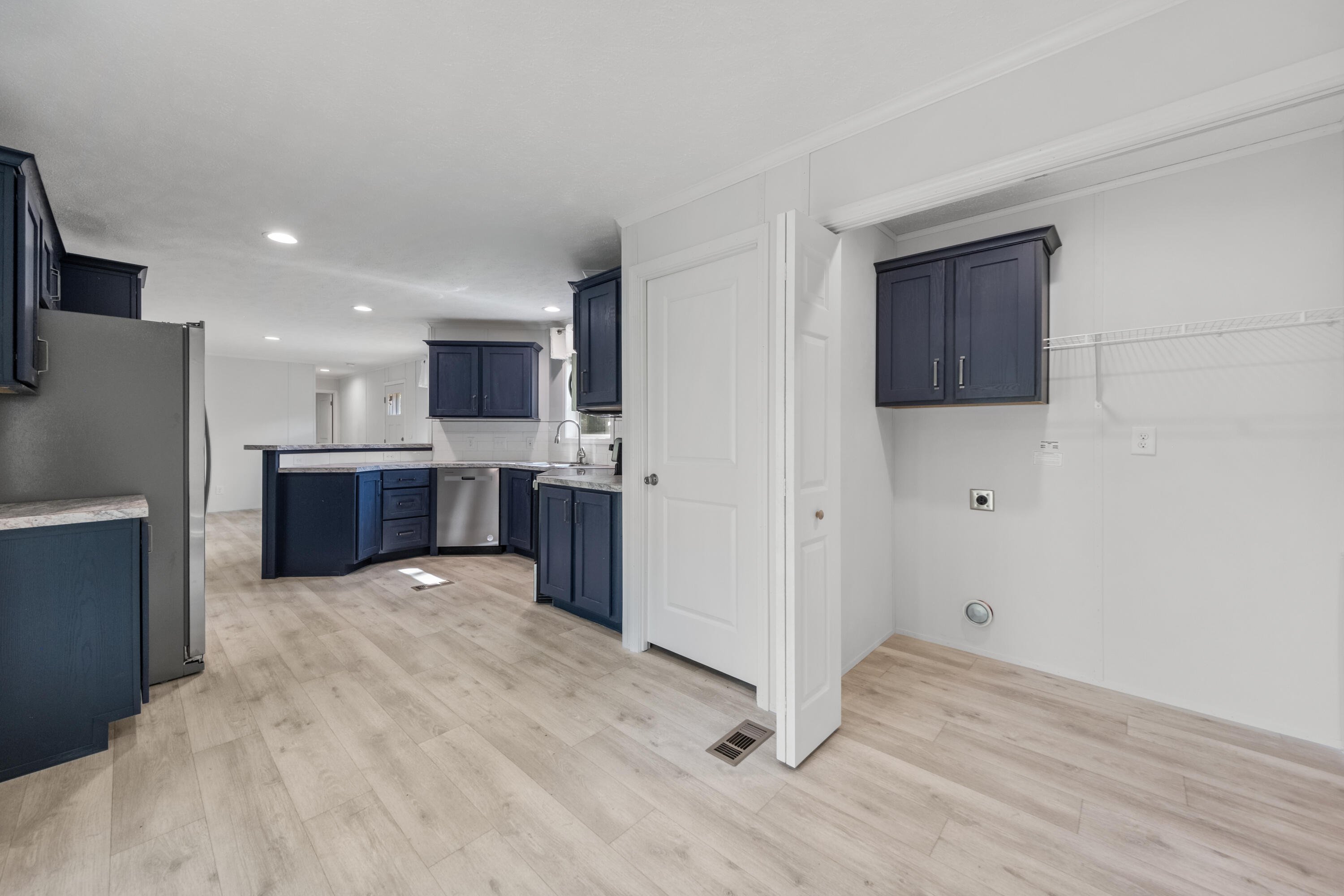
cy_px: 448
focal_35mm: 13
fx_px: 485
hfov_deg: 108.3
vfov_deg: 85.4
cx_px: 672
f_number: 8
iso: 500
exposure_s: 1/8
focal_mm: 8.6
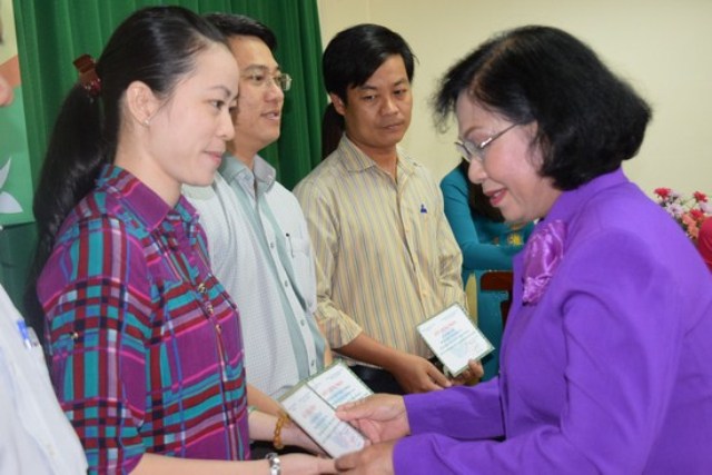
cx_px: 356
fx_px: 1009
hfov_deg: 38.9
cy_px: 238
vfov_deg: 26.5
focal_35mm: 51
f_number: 5.6
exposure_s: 1/80
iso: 1600
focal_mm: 34
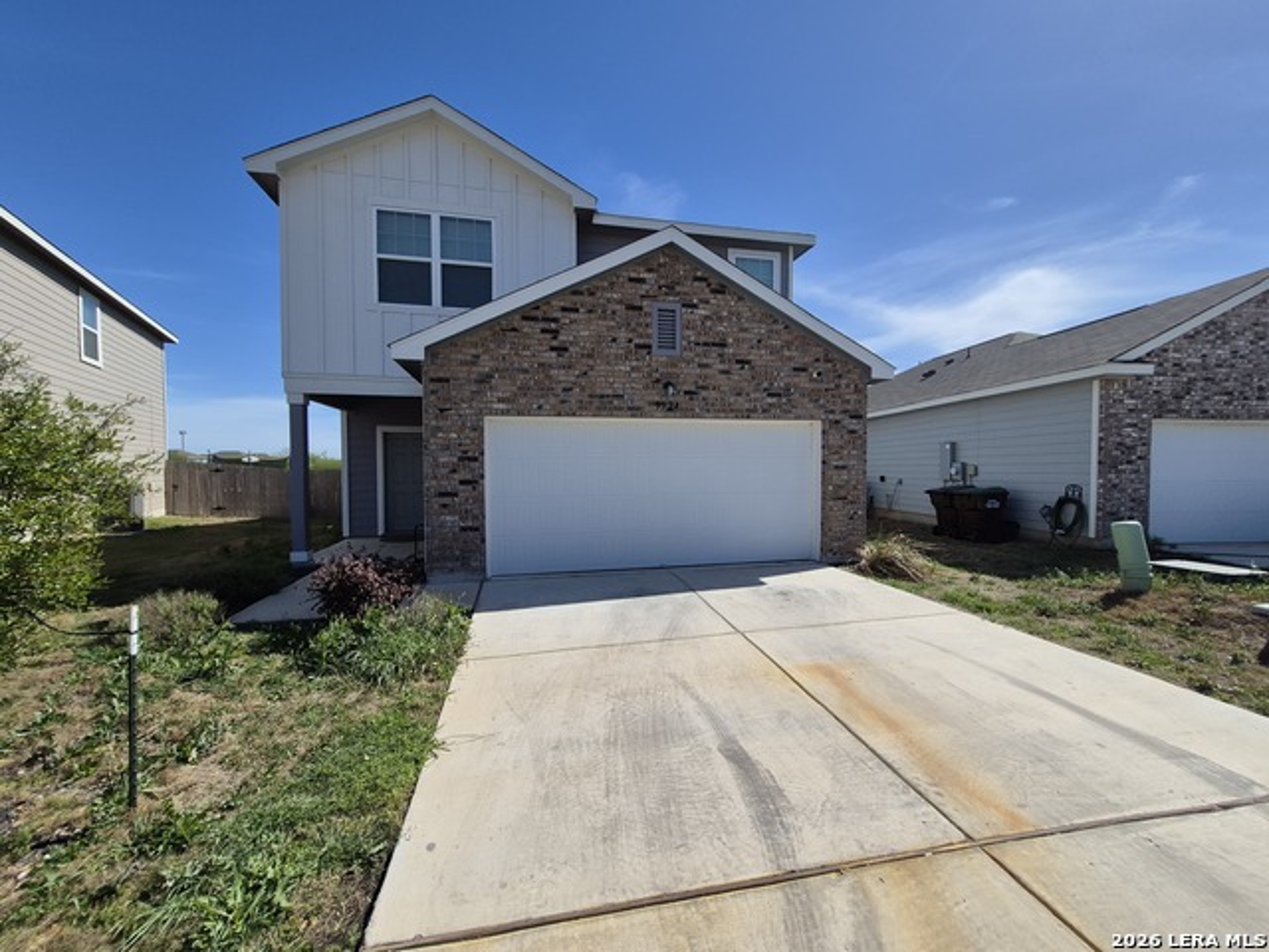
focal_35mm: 13
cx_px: 634
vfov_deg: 89.9
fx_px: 477
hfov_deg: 106.2
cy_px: 476
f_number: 2.2
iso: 50
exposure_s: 1/2808
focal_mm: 1.74
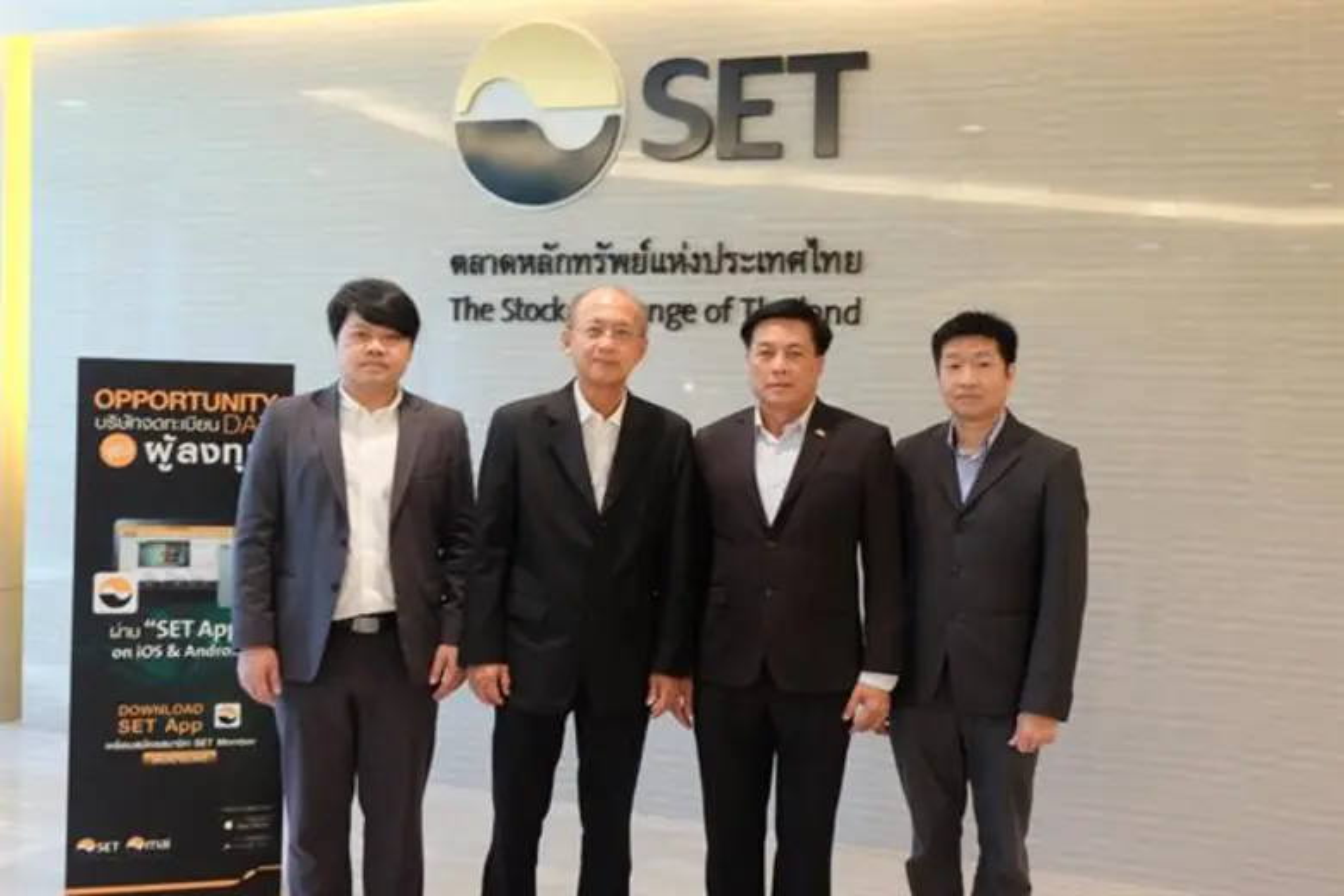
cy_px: 448
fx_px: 1344
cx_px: 672
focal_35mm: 36
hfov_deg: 53.1
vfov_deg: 36.9
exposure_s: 1/15
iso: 640
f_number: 4.2
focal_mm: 24.3
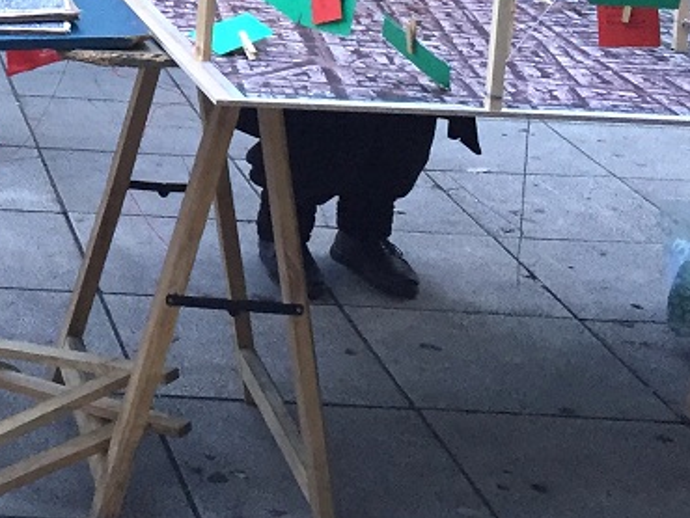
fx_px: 1975
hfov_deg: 18.7
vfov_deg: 14.1
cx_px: -159
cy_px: -248
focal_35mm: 99
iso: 80
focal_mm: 4.15
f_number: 2.2
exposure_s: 1/33
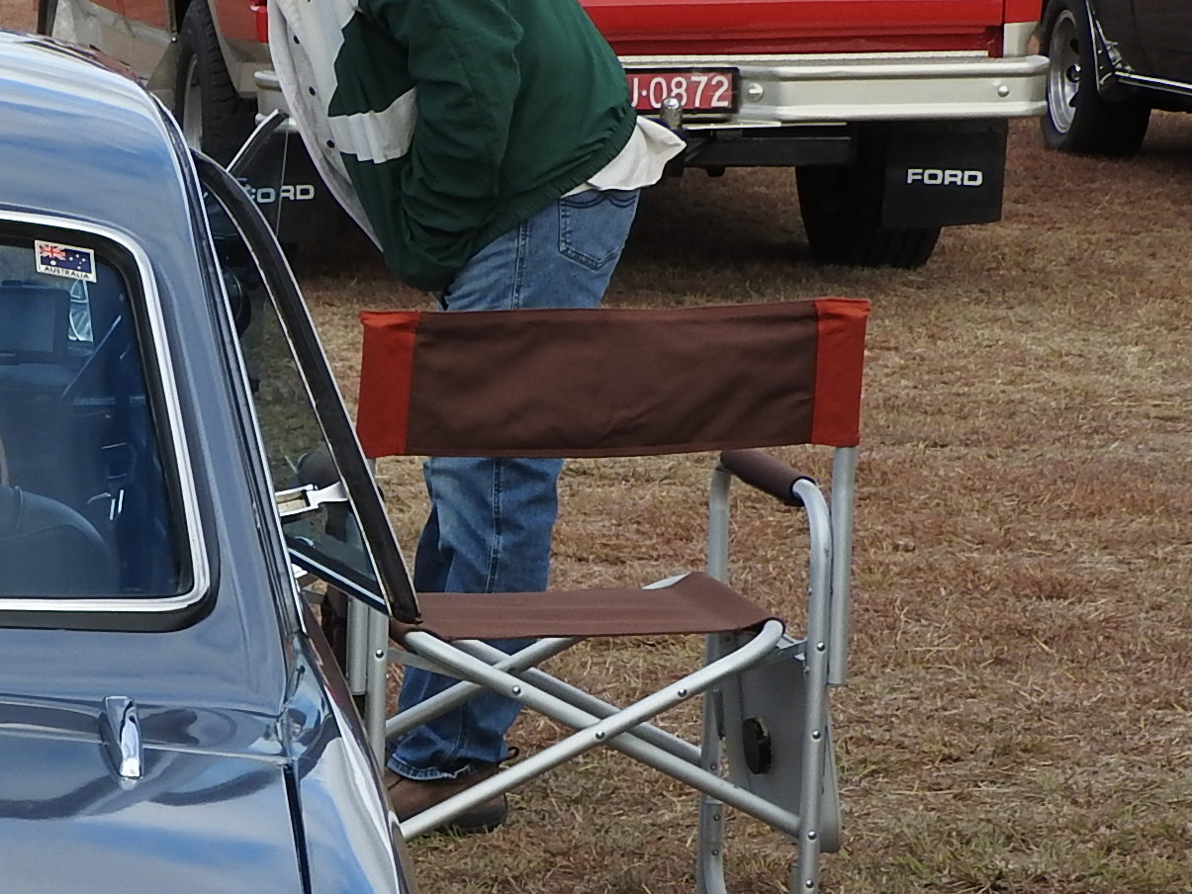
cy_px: 902
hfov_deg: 11.0
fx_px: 6061
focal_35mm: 176
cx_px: -381
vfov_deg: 8.4
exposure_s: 1/400
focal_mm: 11.6
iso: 100
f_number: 4.2
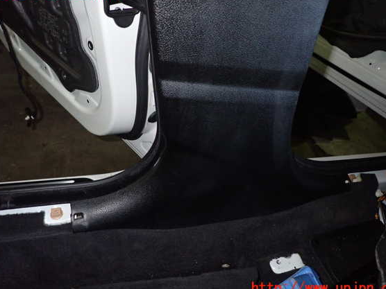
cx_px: 200
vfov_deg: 51.4
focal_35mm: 27
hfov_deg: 65.3
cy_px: 141
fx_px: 301
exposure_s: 1/30
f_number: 5.6
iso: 800
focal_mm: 4.5
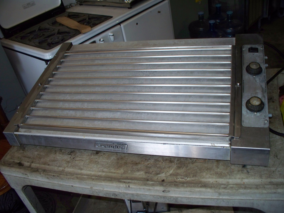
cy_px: 106
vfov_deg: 39.7
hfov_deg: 51.4
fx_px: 295
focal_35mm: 36
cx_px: 142
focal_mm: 7.54
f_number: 2.8
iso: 200
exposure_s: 1/60
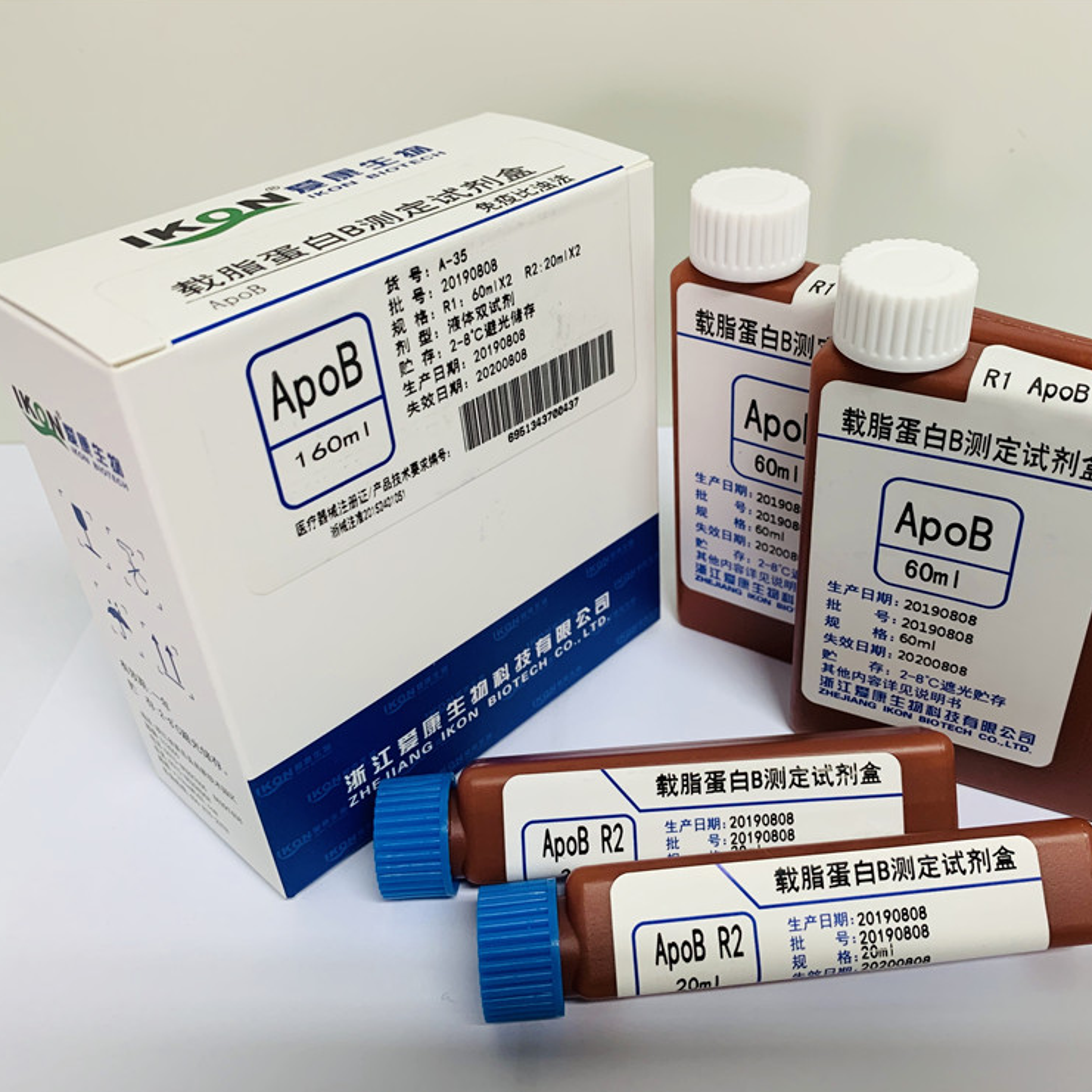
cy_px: 547
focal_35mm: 31
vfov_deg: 52.5
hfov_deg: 52.1
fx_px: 1106
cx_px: 660
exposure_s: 1/50
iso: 80
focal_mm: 4.25
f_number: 1.8
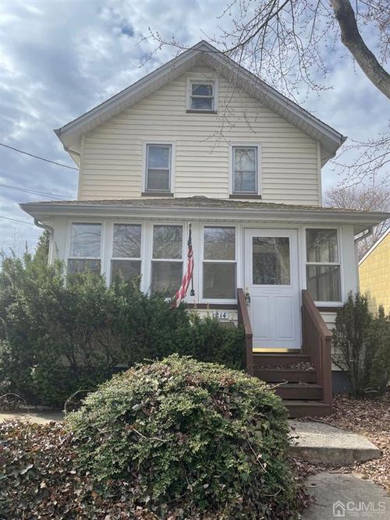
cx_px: 195
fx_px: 391
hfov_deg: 53.0
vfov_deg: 67.3
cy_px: 260
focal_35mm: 26
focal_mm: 5.1
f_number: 1.6
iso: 32
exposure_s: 1/2387
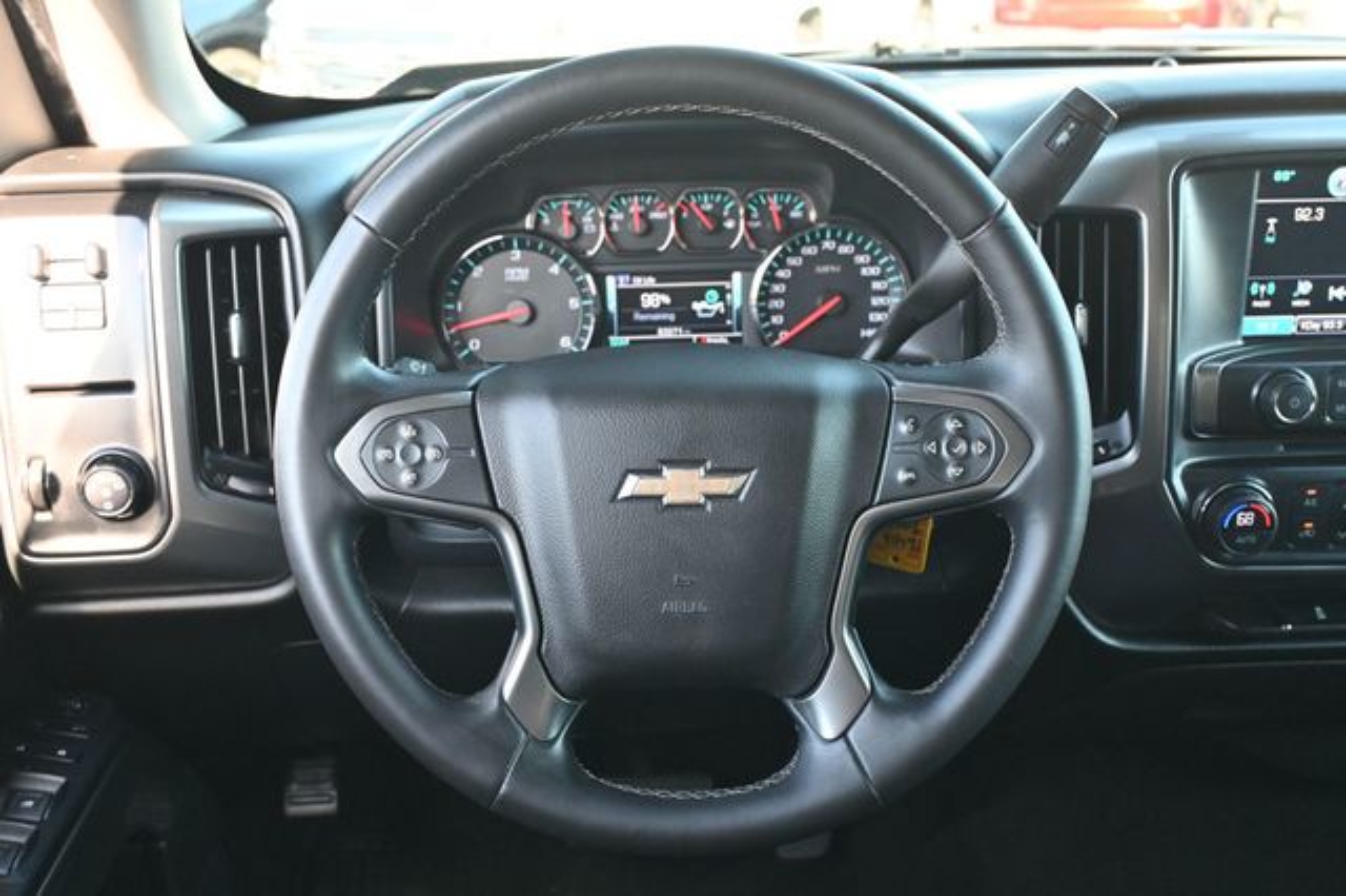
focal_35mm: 37
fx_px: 1373
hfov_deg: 52.2
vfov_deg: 36.1
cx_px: 673
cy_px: 448
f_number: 4.2
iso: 1000
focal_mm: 24.5
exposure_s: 1/125
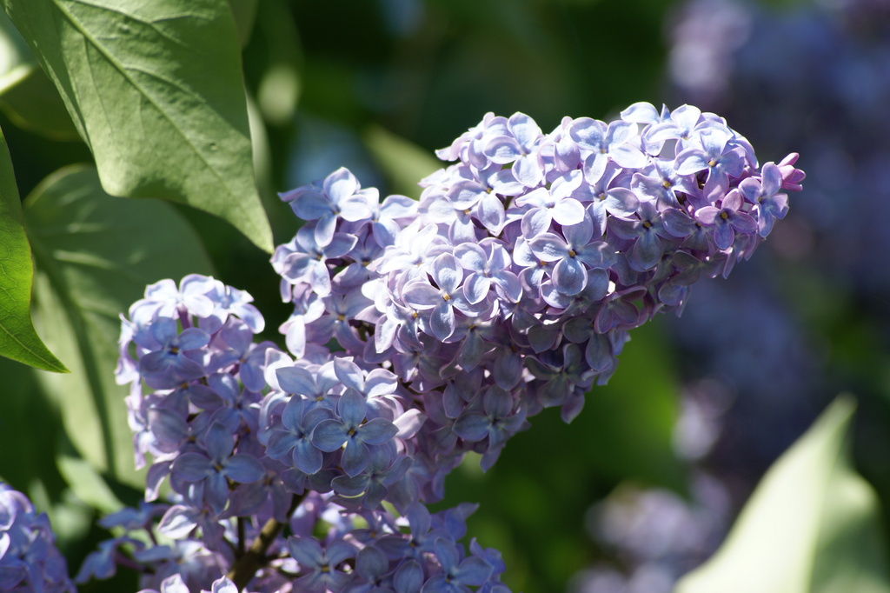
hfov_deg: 6.9
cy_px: 296
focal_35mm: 300
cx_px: 445
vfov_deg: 4.6
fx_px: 7414
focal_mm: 200
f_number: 9
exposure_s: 1/160
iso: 100
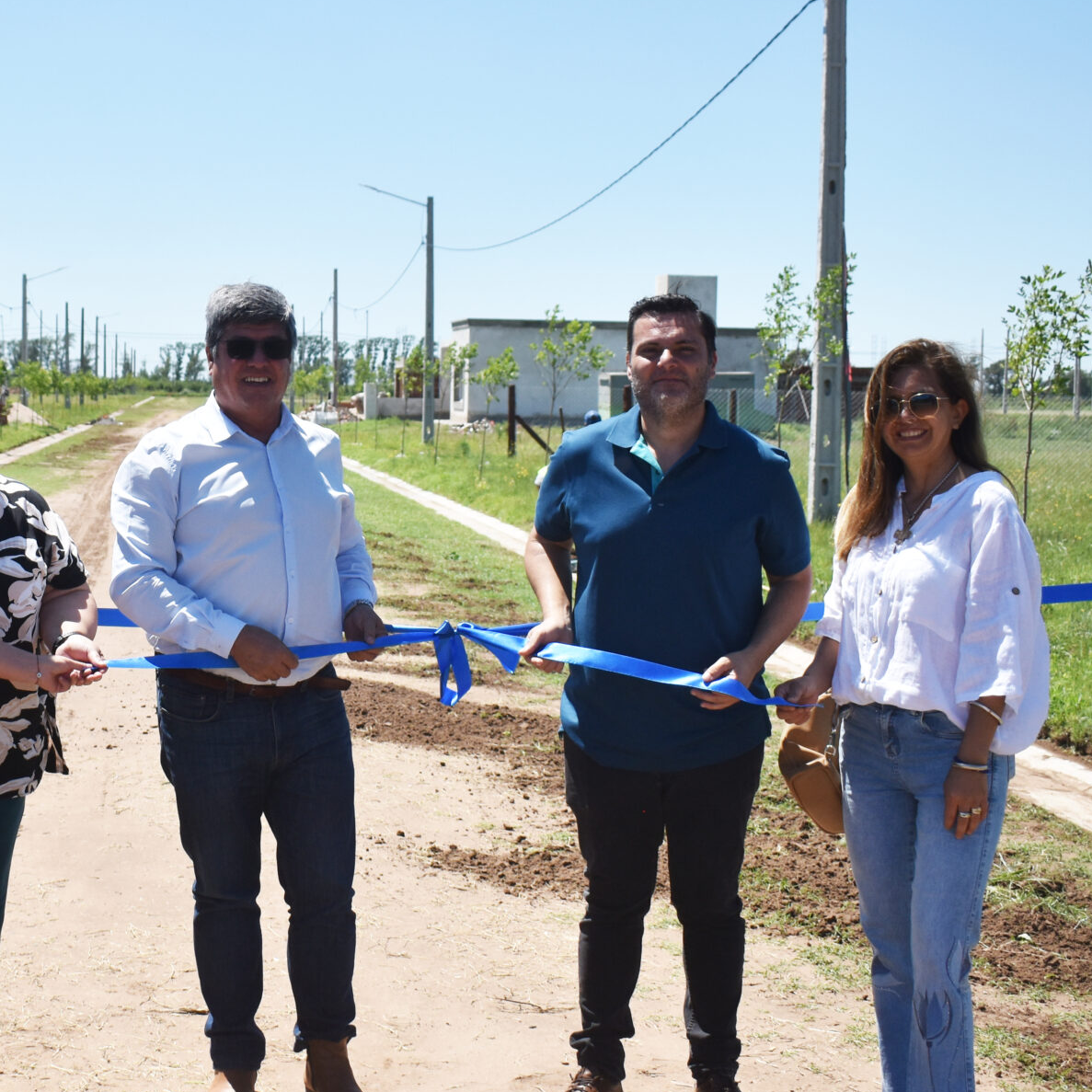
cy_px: 521
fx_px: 1963
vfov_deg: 31.1
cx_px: 184
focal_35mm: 55
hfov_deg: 30.2
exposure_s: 1/4000
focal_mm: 20
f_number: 4
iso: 250
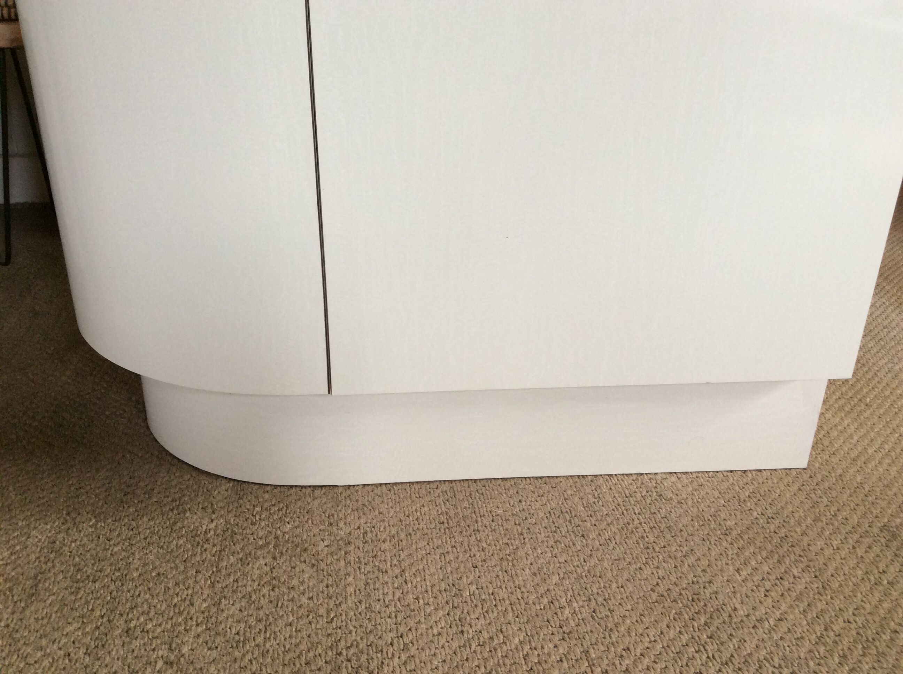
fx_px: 834
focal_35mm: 32
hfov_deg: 56.9
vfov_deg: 44.1
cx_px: 452
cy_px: 337
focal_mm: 3.3
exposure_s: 1/25
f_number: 2.4
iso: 64
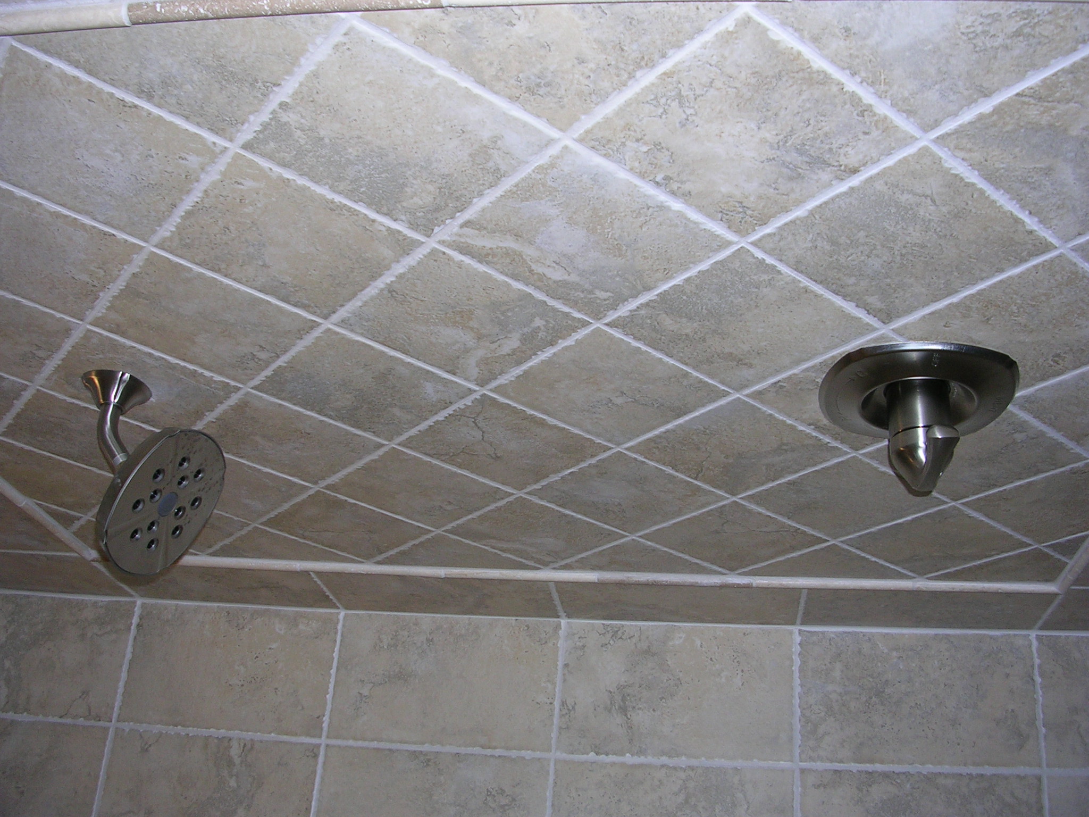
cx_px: 544
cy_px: 408
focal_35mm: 38
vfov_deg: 37.7
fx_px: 1195
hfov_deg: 49.0
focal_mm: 5.8
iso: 50
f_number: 2.8
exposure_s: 1/60.1
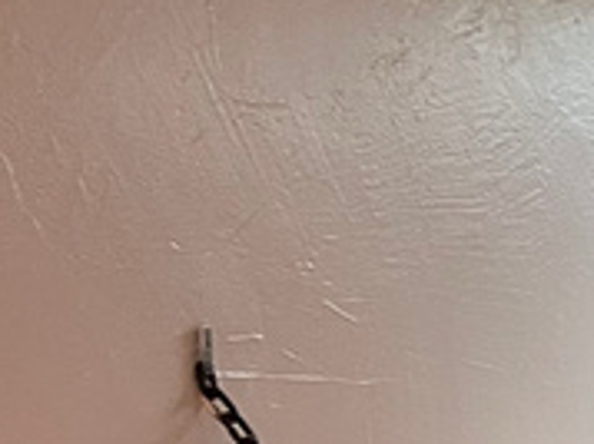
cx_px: 1656
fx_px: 2555
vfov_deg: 9.5
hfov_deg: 10.4
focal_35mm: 149
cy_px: 808
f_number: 1.5
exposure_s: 1/60
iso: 125
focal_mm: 5.7
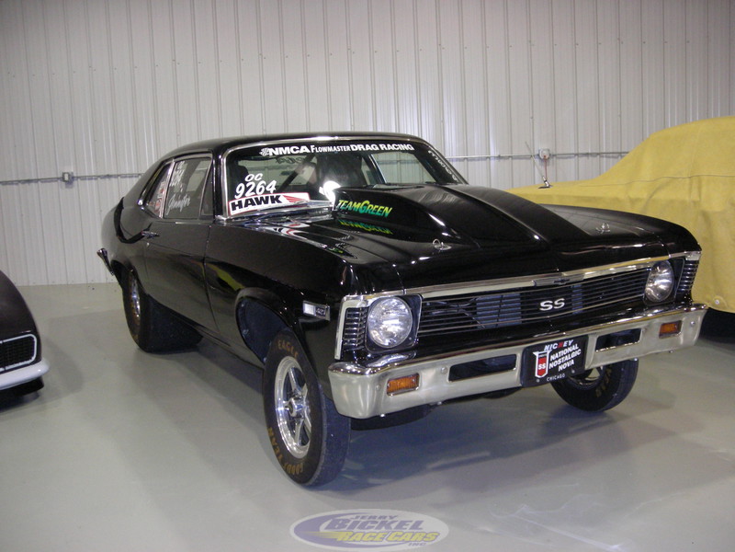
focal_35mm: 38
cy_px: 276
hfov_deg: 49.0
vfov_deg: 37.7
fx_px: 807
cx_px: 368
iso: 257
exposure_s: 1/60
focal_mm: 6.3
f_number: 3.2
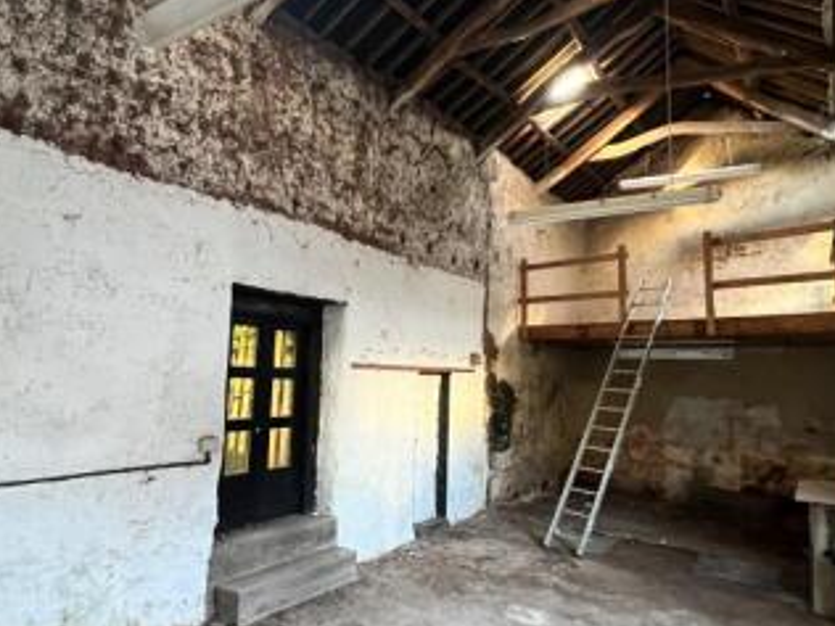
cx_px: 411
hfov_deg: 71.6
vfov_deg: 56.8
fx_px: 579
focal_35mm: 24
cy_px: 297
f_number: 1.8
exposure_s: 1/60
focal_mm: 1.57
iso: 640
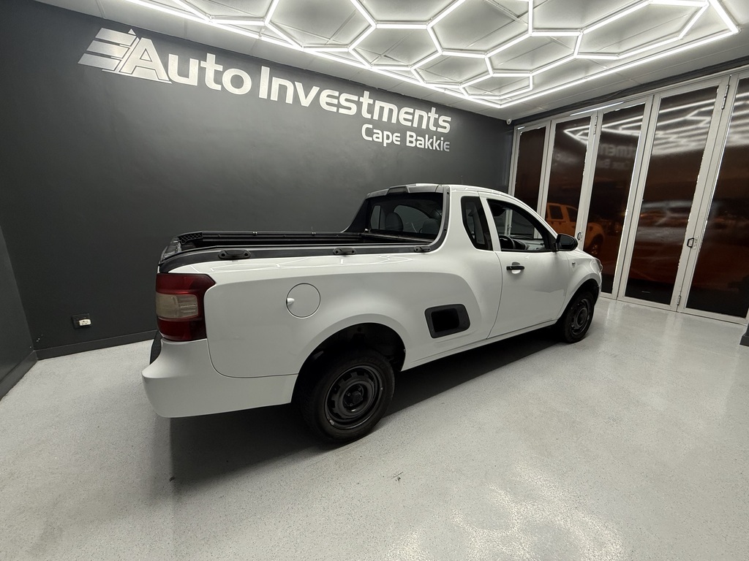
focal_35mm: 14
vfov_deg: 85.7
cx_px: 374
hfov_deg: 102.1
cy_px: 280
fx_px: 303
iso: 200
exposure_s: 1/100
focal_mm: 2.22
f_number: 2.2
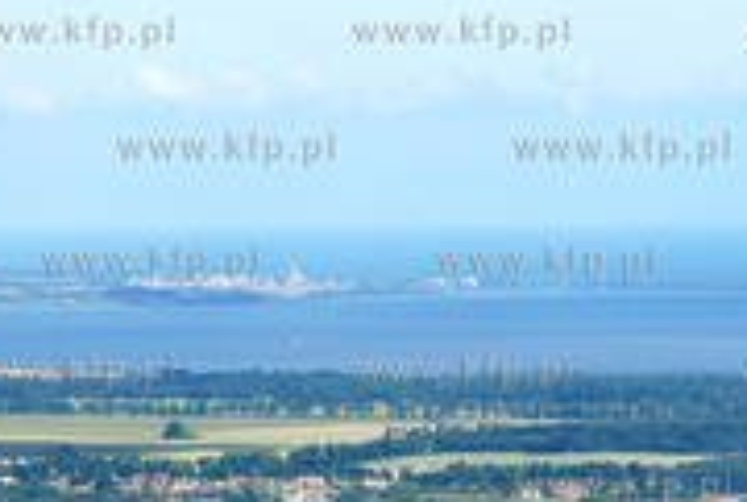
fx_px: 8656
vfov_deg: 3.3
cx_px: 374
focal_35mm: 416
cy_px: 543
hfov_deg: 4.9
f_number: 5.6
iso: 200
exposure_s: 1/1000
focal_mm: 125
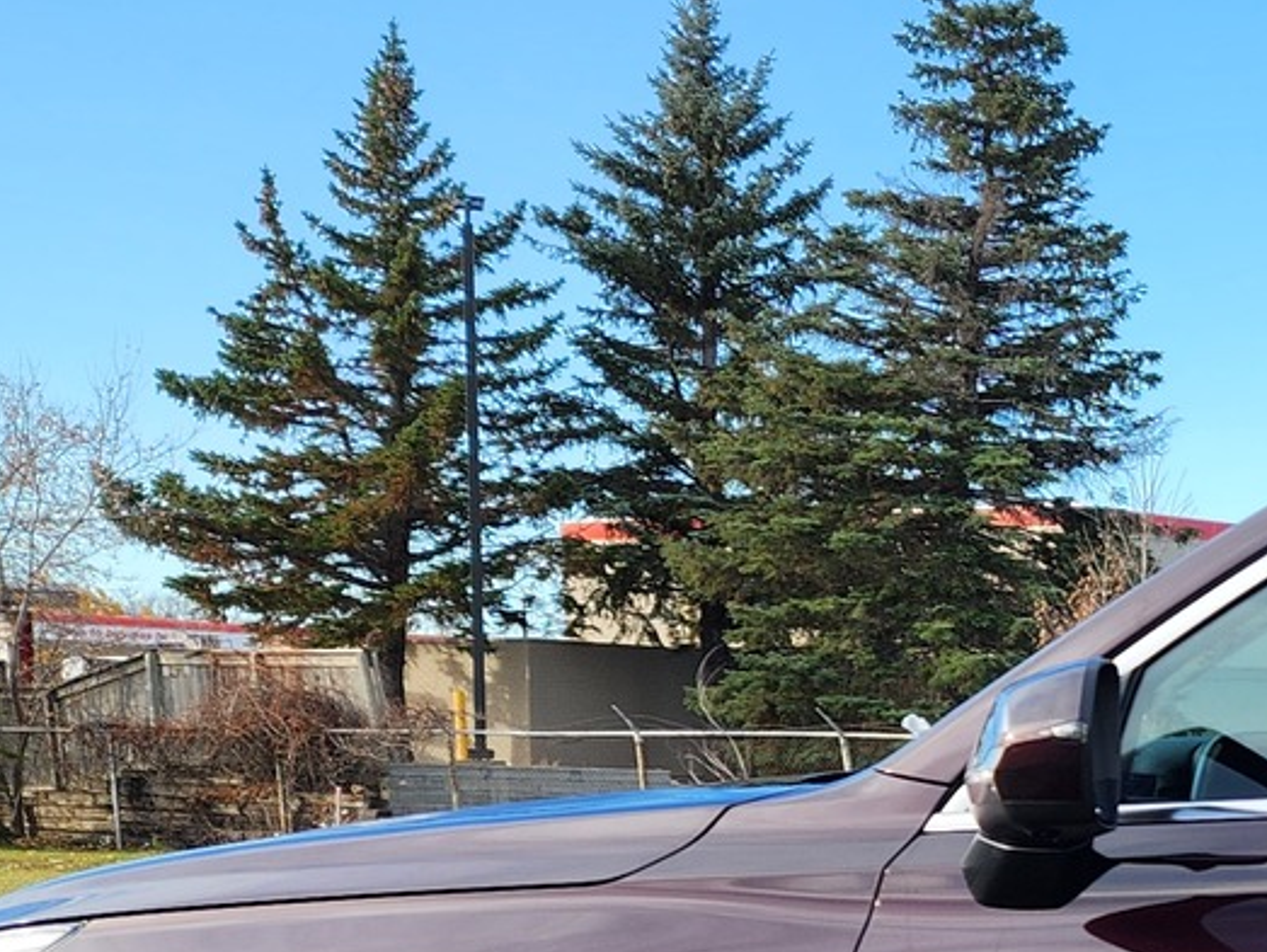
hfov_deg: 18.2
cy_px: 1020
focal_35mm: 90
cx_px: 2142
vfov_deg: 16.0
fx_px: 3296
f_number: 1.8
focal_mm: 5.4
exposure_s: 1/393
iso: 20
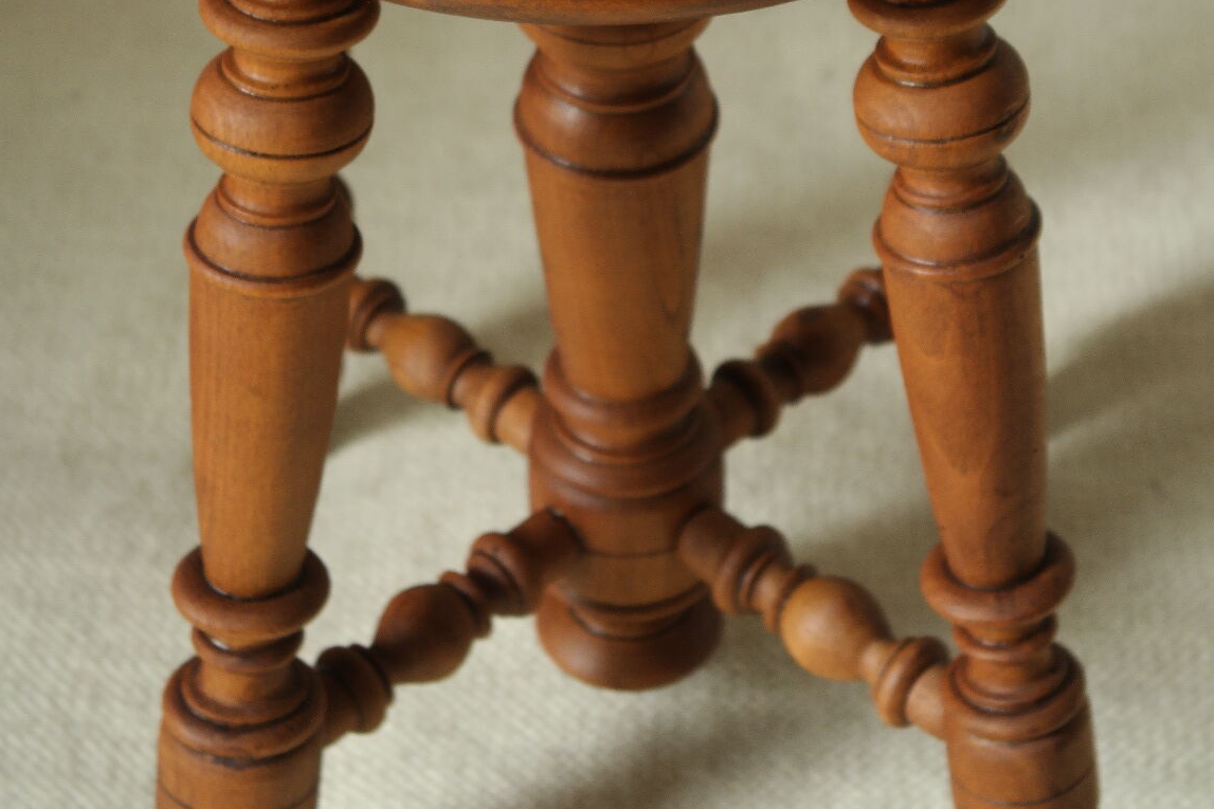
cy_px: -56
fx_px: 3912
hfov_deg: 17.6
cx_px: 605
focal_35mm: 116
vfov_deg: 11.7
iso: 400
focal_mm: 50
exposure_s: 1/30
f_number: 5.6
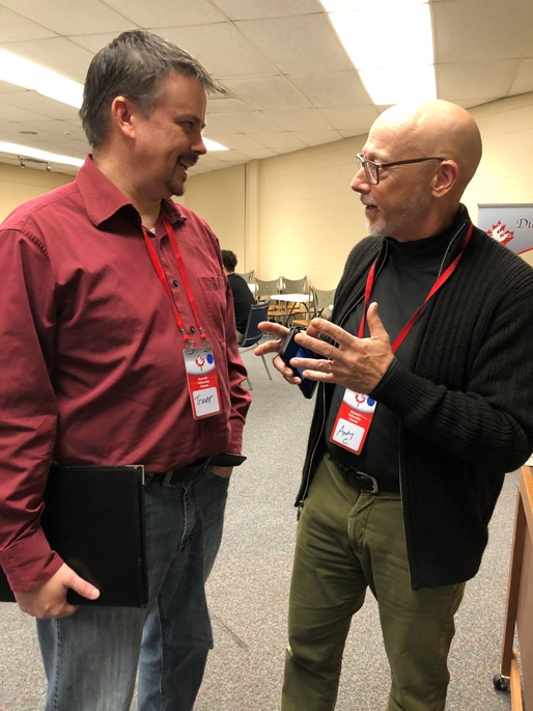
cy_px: 356
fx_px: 575
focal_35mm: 28
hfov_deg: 49.8
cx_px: 266
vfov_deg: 63.4
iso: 50
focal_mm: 3.99
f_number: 1.8
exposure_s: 1/15
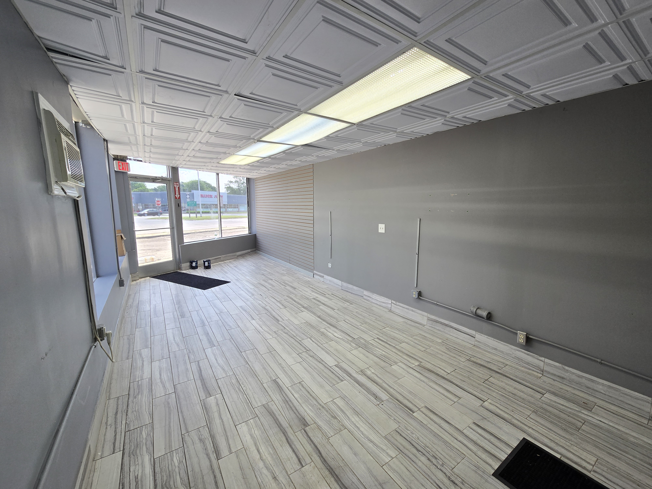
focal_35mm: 13
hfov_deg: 106.2
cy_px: 244
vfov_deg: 89.9
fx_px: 245
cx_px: 326
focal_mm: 2.2
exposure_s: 1/139
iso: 50
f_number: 2.2
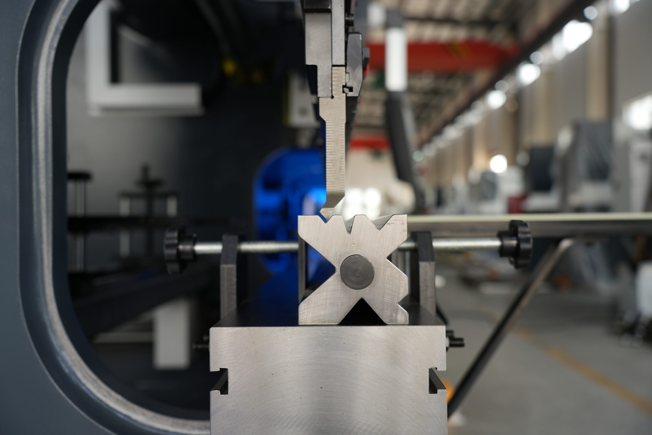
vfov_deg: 36.9
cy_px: 218
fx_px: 652
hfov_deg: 53.1
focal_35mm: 36
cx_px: 326
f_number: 3.2
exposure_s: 1/80
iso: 100
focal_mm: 36
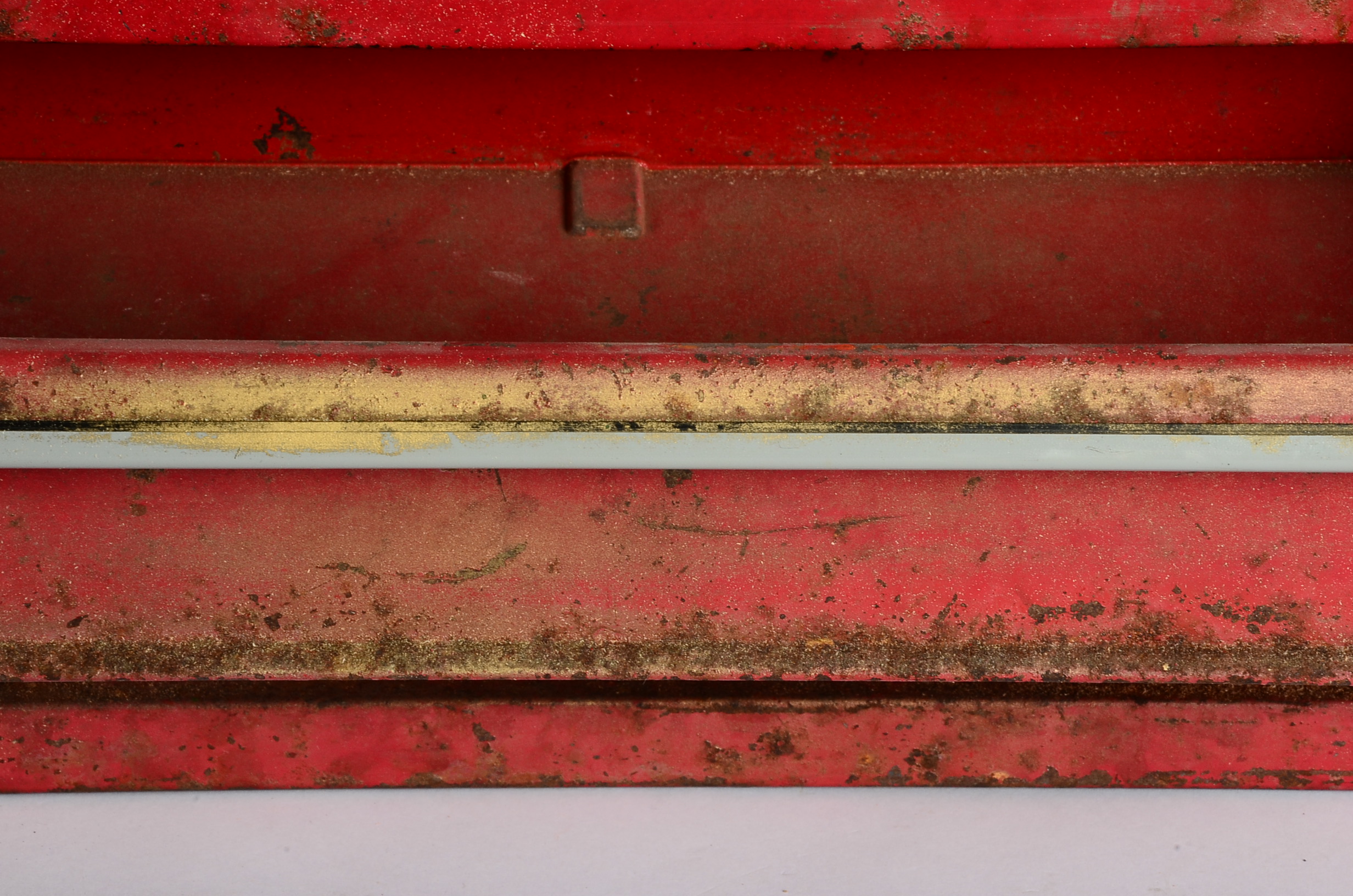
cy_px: 448
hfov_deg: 13.1
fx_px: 5907
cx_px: 676
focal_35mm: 158
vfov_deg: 8.7
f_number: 22
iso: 200
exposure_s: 1/200
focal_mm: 105
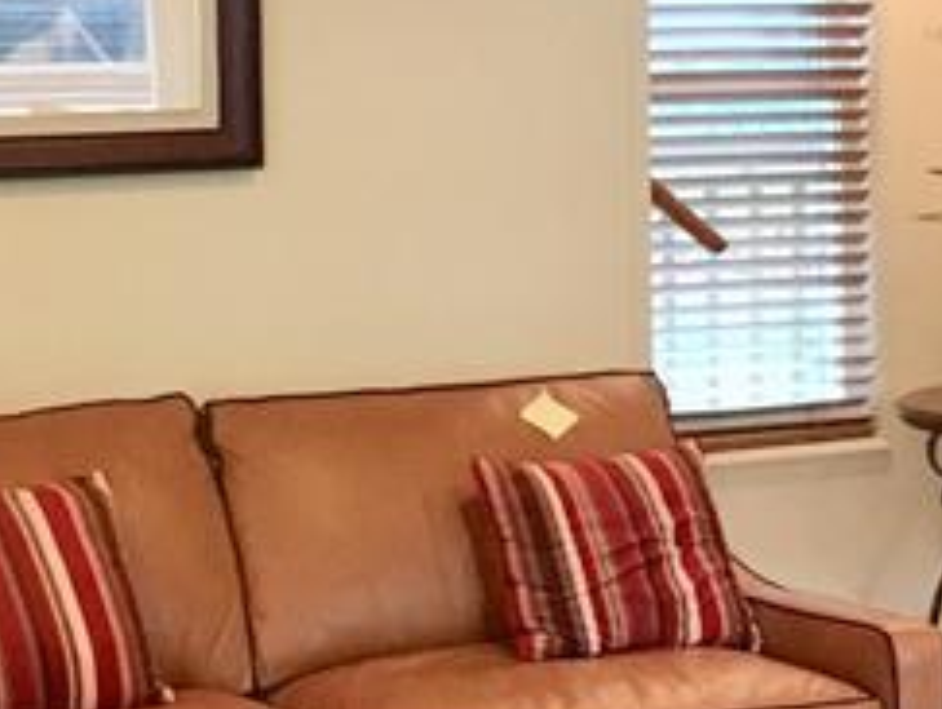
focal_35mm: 122
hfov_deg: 16.0
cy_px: 325
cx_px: 795
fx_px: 3325
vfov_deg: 12.2
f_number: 2.2
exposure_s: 1/15
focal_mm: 4.15
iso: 200
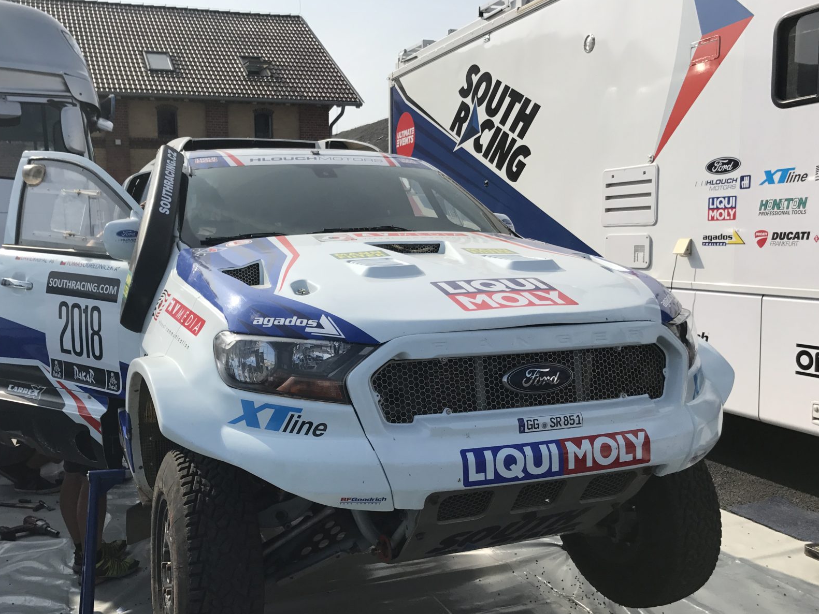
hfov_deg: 53.7
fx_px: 804
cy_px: 343
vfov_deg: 41.7
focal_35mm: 34
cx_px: 341
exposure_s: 1/3300
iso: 20
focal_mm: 3.99
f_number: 1.8
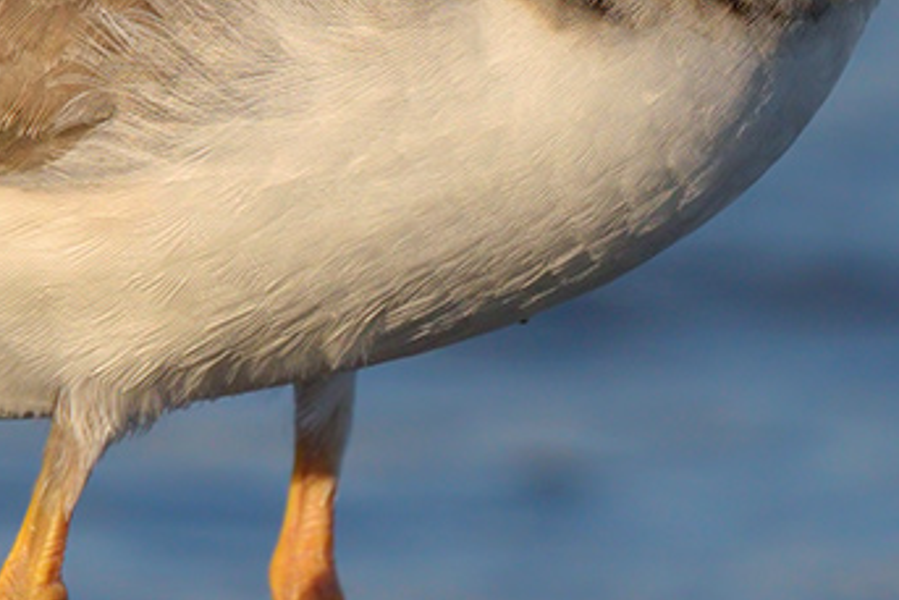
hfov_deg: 0.8
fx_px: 65476
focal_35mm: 2621
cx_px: 587
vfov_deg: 0.5
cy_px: 93
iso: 1000
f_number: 11
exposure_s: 1/1250
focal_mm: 600
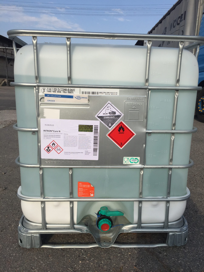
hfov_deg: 48.2
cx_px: 102
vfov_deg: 61.7
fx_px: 228
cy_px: 136
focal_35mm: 29
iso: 32
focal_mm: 4.15
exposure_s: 1/2326
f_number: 2.2
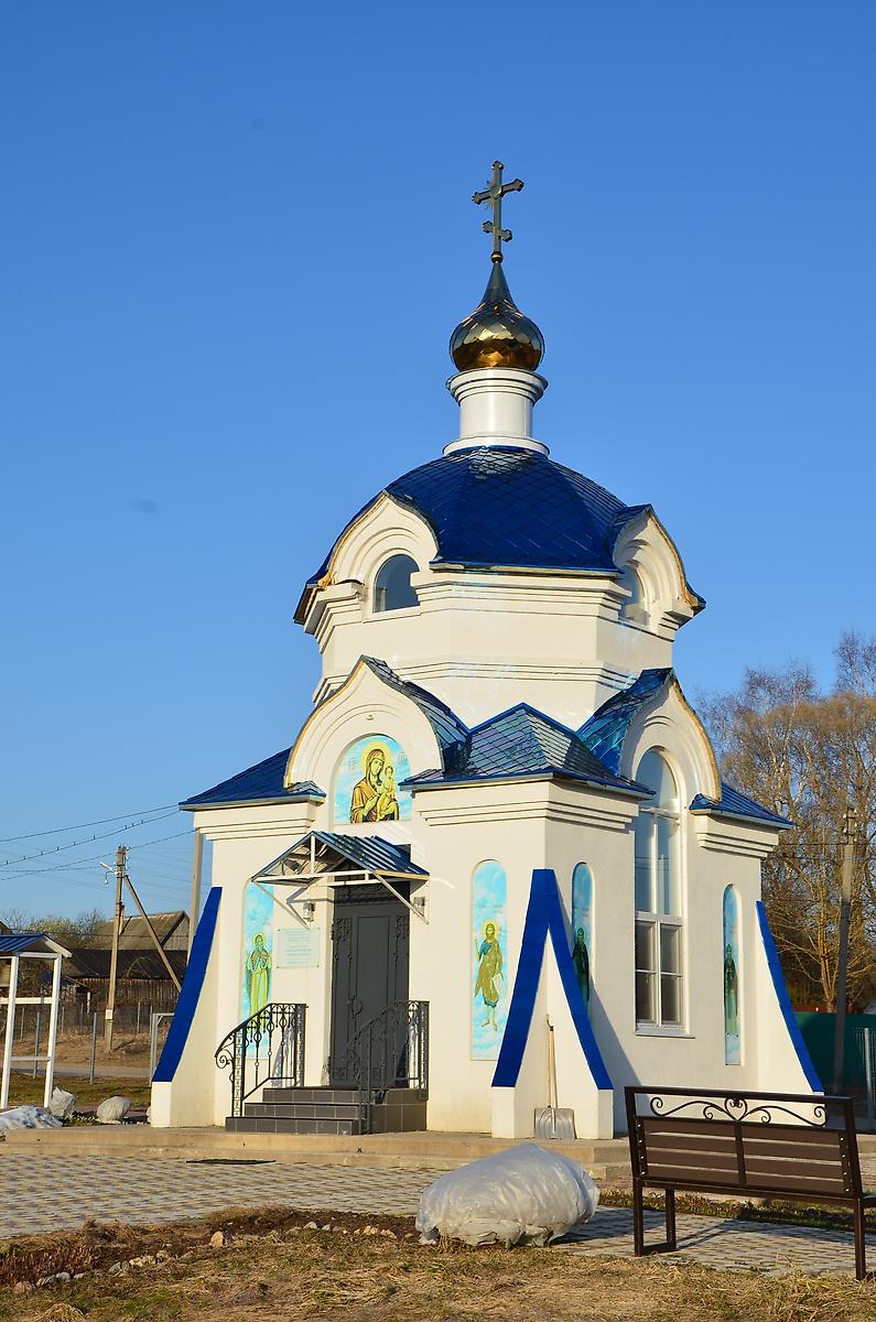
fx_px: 2089
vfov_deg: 35.1
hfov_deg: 23.7
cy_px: 661
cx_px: 438
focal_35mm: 57
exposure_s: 1/125
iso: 100
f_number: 11
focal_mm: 38
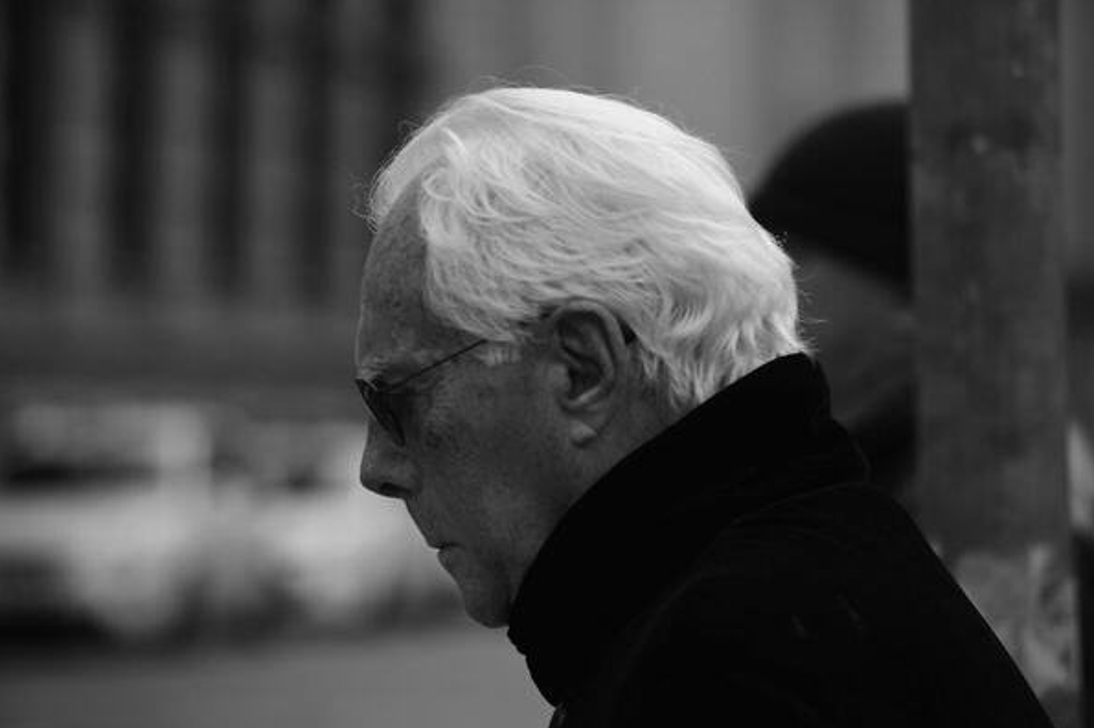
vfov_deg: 6.0
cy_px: 364
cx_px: 546
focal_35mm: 227
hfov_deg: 9.1
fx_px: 6894
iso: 400
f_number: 5
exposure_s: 1/1600
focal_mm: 150
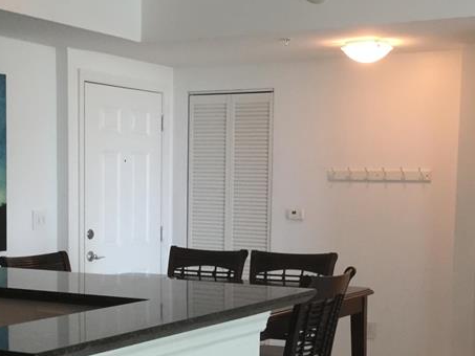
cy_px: 264
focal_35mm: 70
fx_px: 961
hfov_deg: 27.7
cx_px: 207
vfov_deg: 20.9
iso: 80
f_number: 2.4
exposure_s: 1/30
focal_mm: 3.3
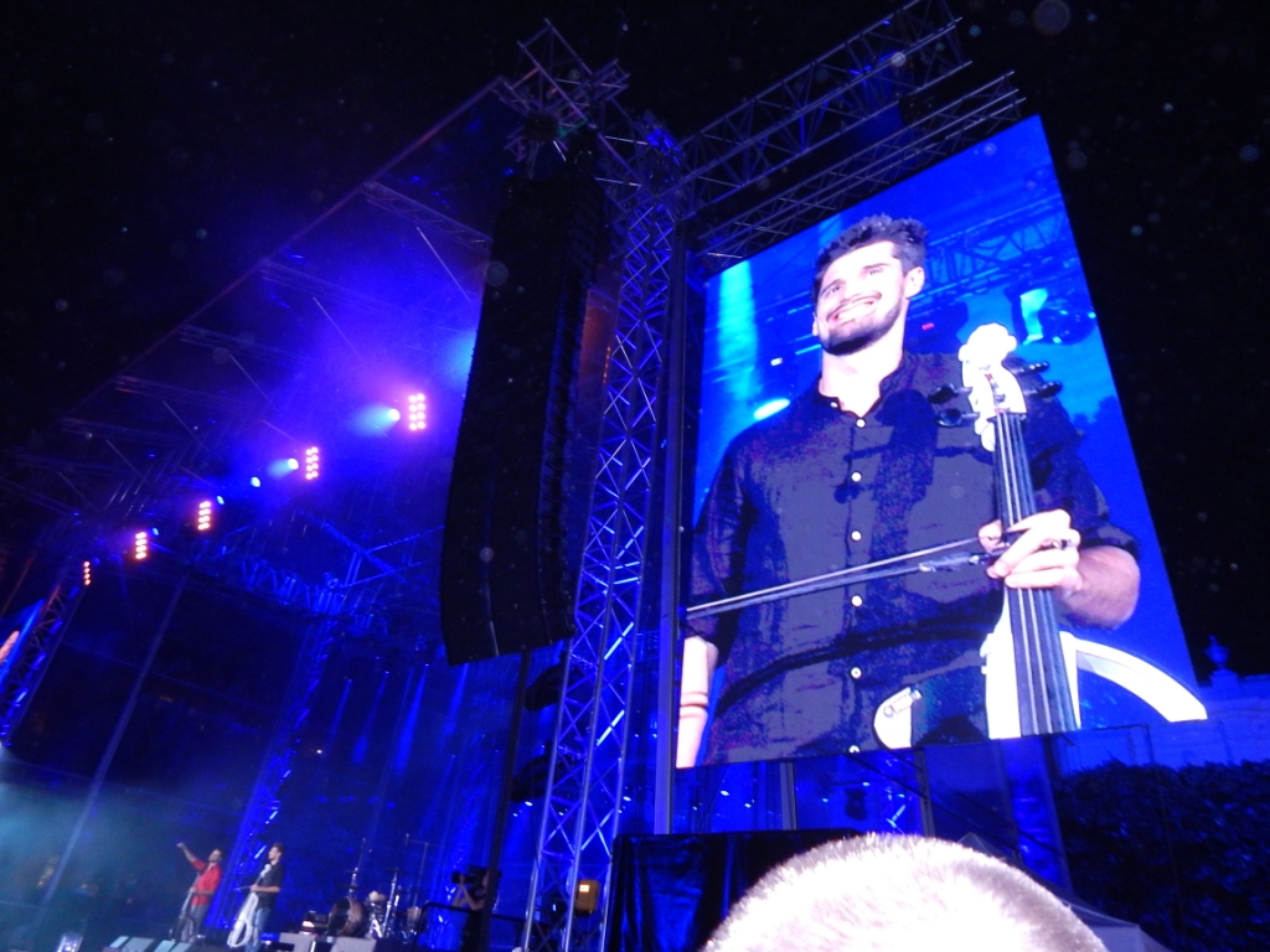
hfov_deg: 76.4
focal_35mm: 22
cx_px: 635
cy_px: 476
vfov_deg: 61.1
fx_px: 807
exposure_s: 1/30
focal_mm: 4
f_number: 3
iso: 400
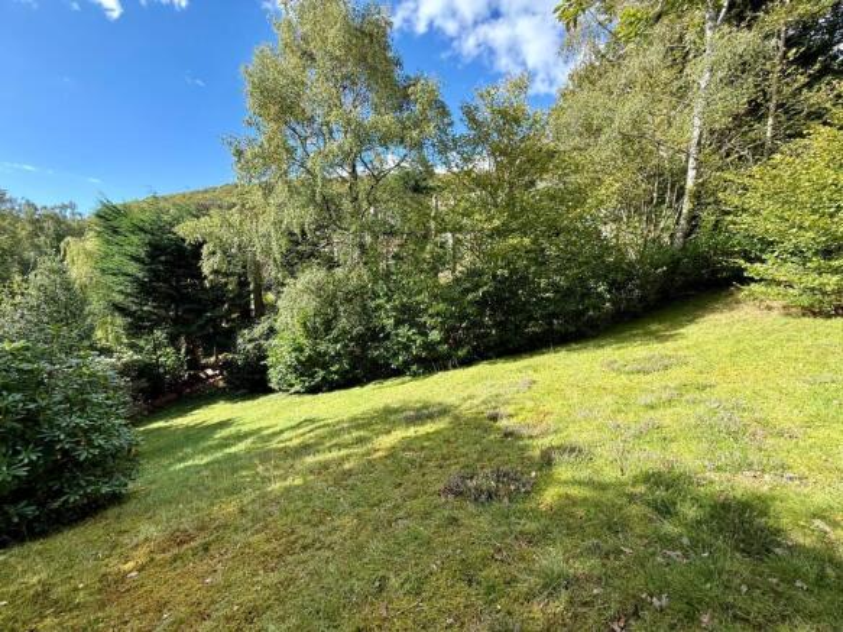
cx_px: 422
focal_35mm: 14
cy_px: 316
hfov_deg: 102.1
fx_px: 341
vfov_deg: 85.7
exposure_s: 1/405
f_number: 2.2
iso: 50
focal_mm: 2.22
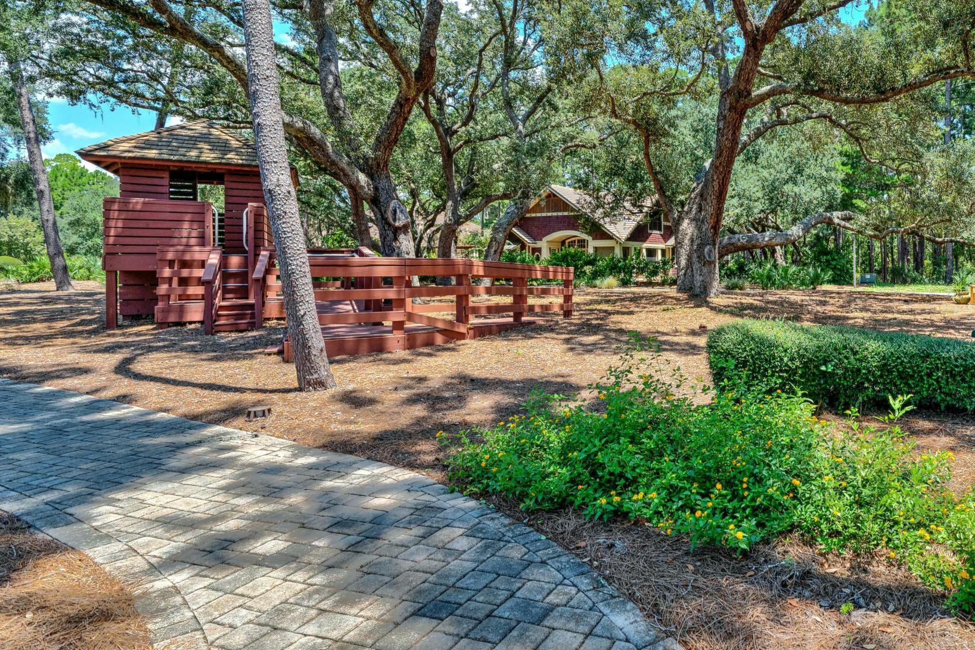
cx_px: 726
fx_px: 596
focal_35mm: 22
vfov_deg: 56.9
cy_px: 274
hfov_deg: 73.3
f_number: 5.6
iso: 100
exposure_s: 1/125
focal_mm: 12
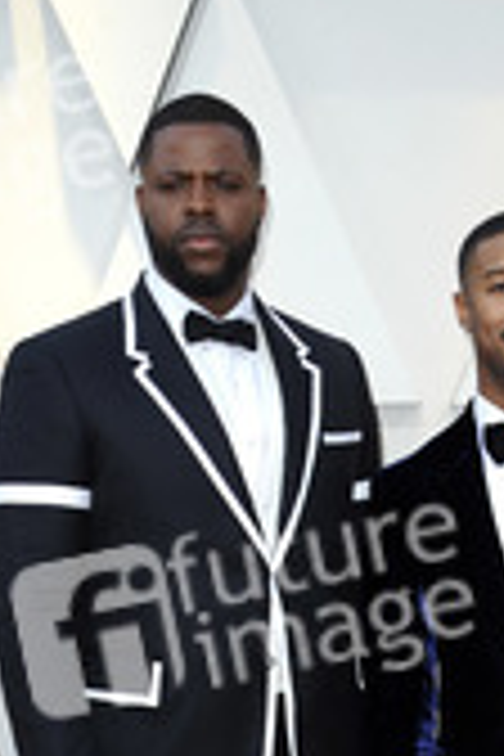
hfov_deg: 12.0
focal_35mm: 114
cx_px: 376
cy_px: 837
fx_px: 2394
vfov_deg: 17.3
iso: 800
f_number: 6.3
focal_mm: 48
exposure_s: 1/250
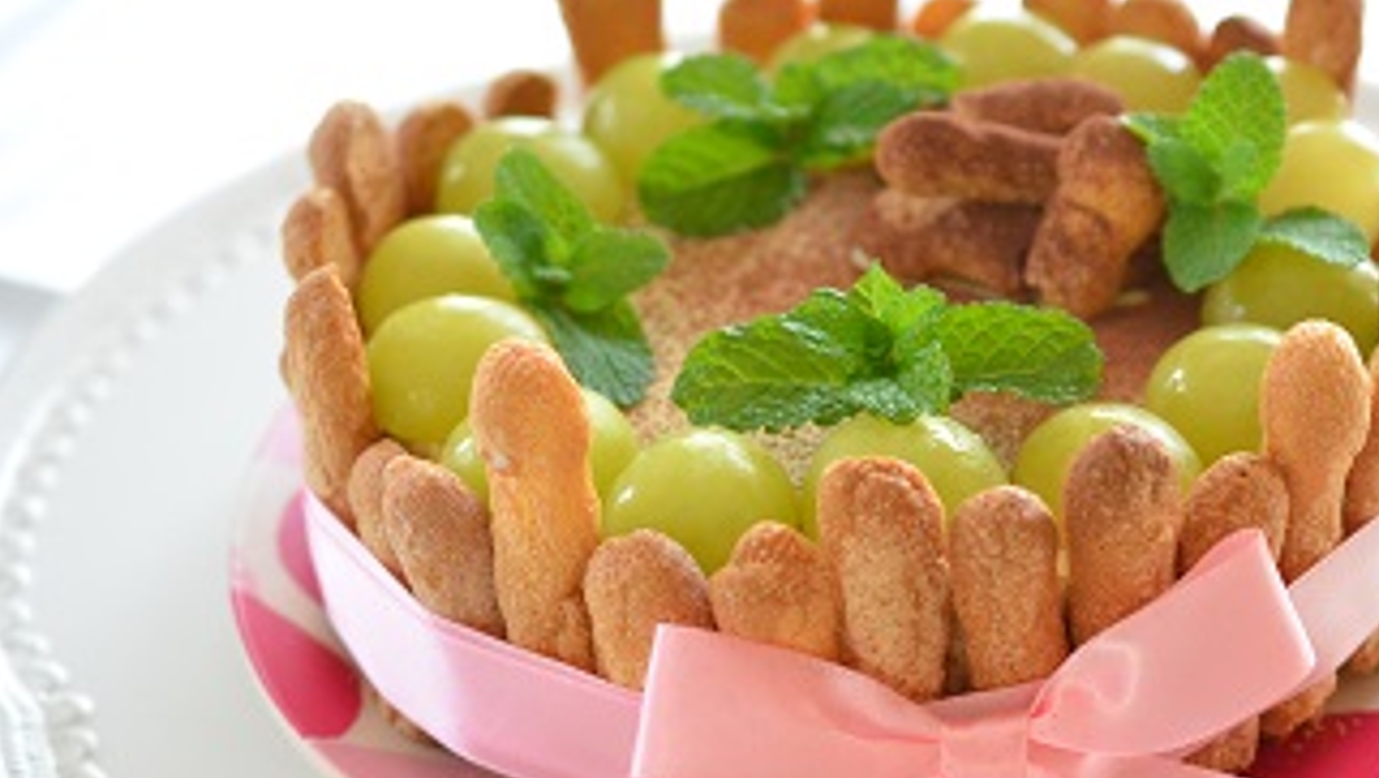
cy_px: 488
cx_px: 915
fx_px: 3512
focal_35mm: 96
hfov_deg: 22.1
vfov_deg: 12.6
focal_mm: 40
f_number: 3.2
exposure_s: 1/60
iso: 1600
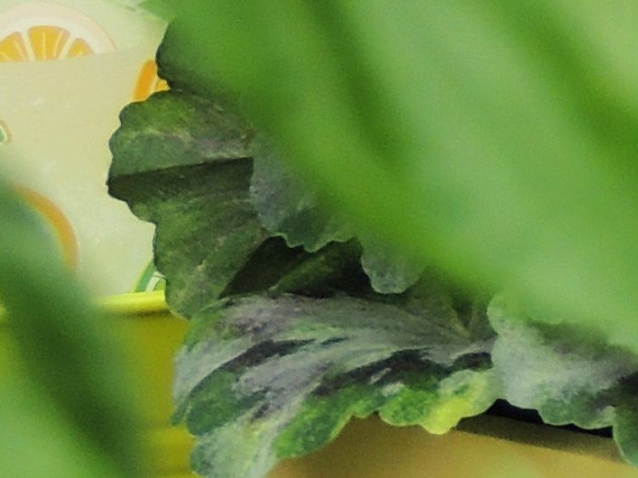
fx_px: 14410
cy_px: -1039
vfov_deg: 1.9
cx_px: 1677
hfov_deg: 2.5
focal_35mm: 782
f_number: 4.2
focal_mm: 21.4
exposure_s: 1/100
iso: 100
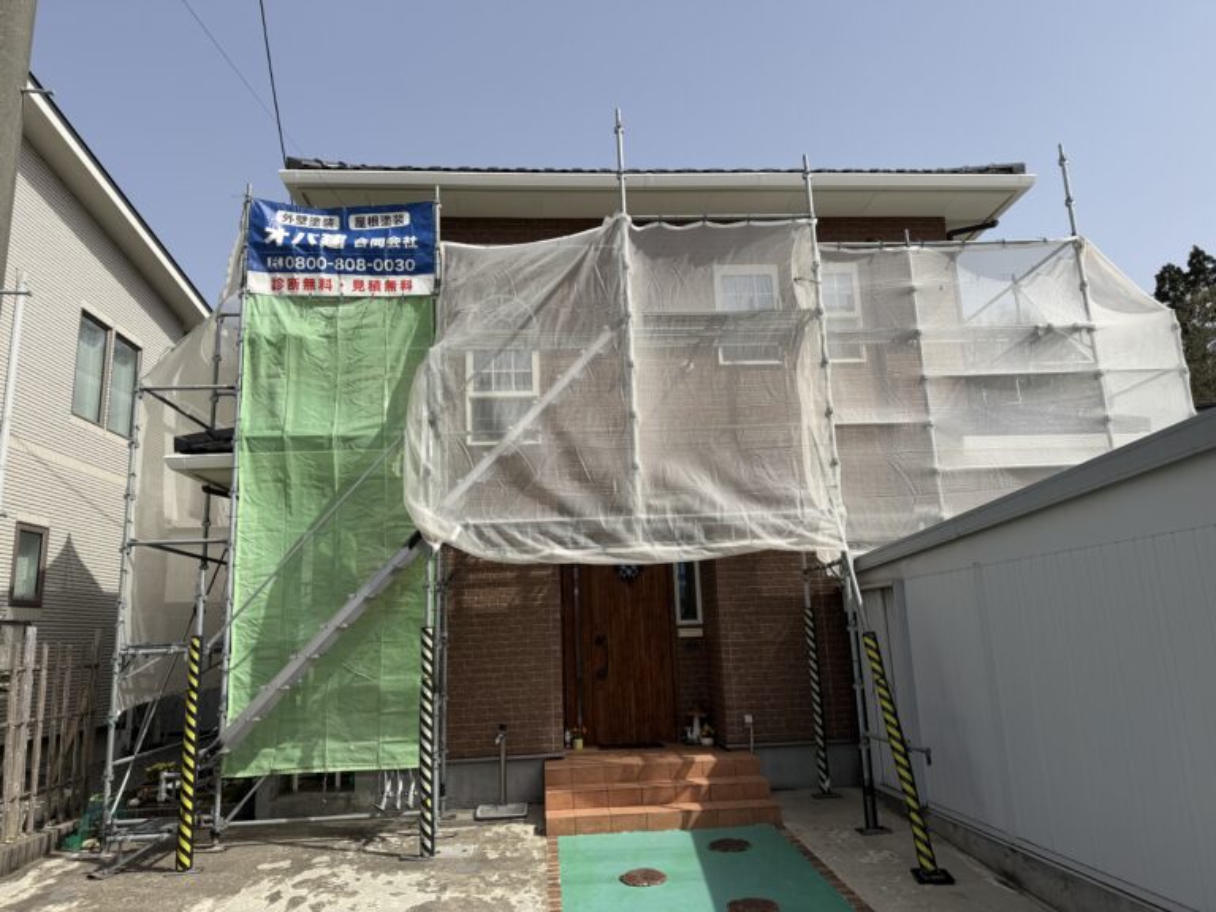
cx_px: 608
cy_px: 456
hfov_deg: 71.6
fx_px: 843
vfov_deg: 56.8
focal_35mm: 24
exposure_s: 1/4673
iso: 80
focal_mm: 6.76
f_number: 1.78
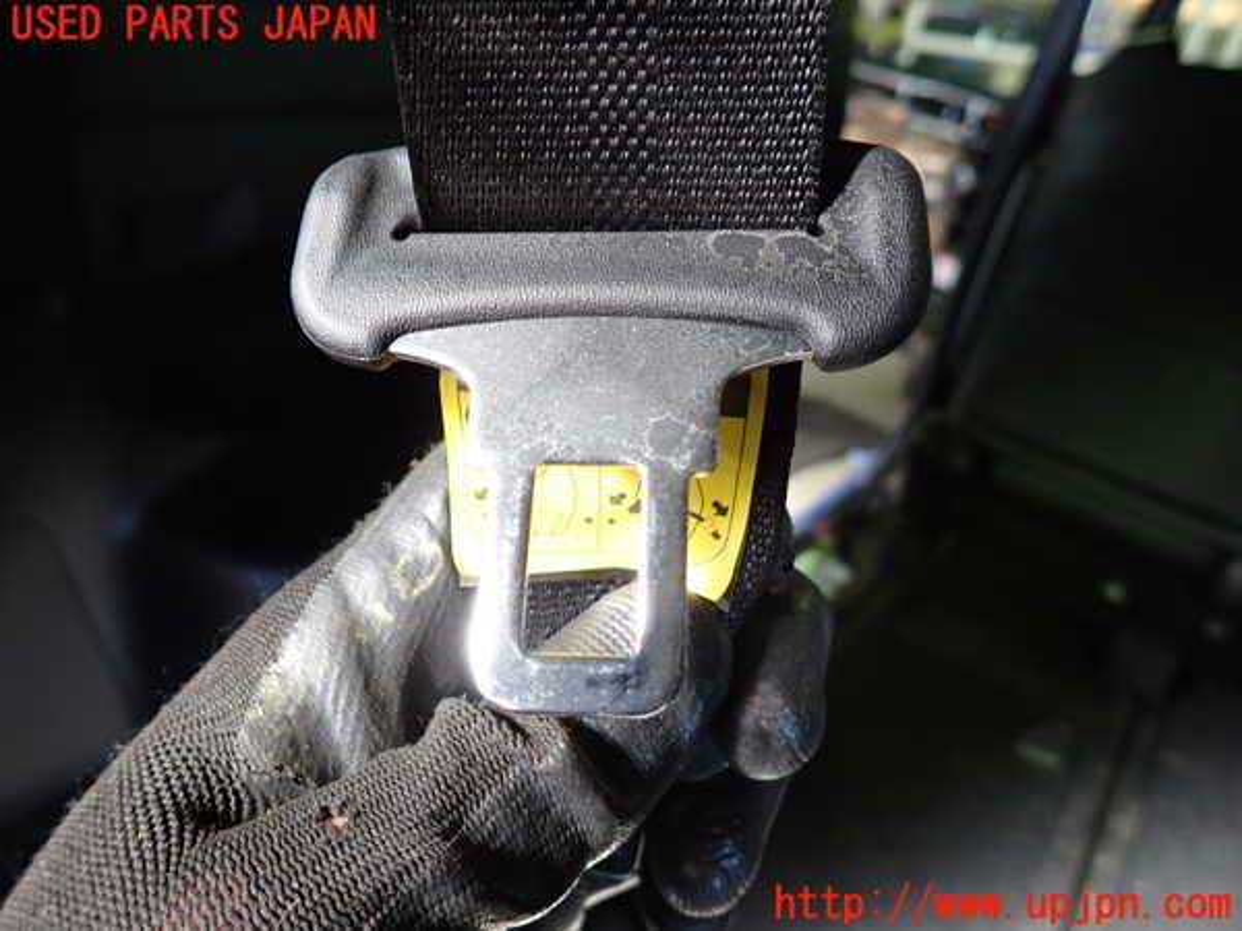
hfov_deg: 69.4
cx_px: 621
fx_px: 897
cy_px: 466
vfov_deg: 54.9
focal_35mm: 25
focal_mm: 4.5
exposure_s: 1/30
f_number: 2
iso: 250
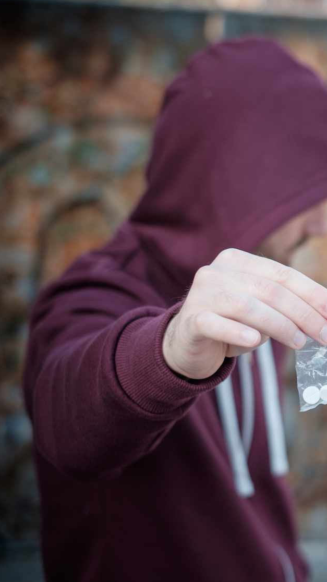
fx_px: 1296
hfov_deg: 13.8
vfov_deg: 25.3
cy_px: 290
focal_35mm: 84
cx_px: 430
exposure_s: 1/800
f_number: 2
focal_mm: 35
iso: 200
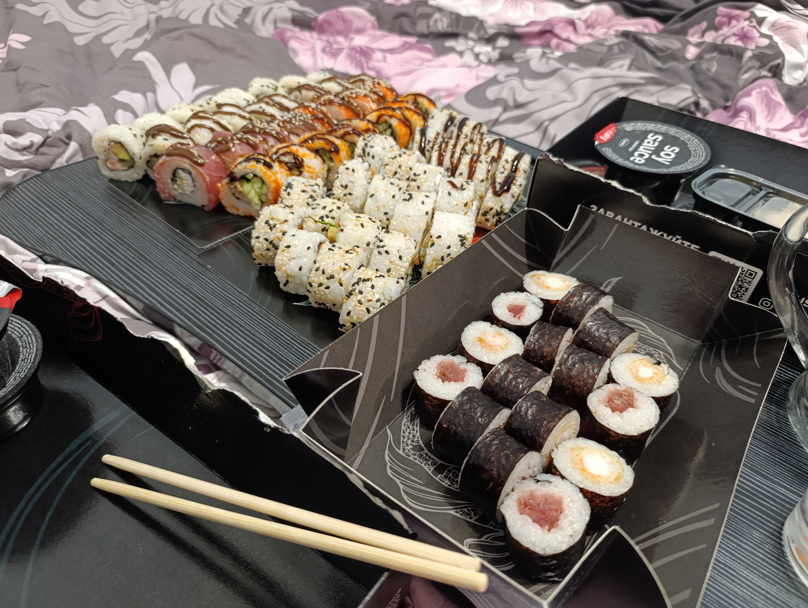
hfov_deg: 73.8
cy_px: 304
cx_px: 404
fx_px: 538
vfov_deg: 59.0
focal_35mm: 23
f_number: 1.6
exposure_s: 1/25
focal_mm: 6.14
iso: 1000
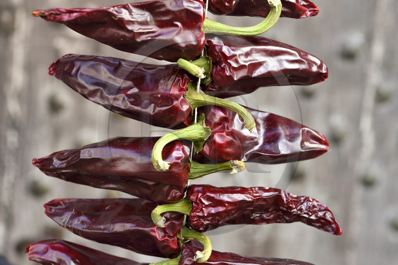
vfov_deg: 19.4
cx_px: 199
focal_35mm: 70
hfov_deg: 28.9
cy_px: 132
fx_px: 773
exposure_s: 1/80
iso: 800
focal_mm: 70
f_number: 8
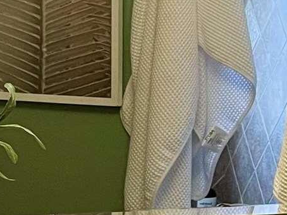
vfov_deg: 8.4
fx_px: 1458
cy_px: 147
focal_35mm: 176
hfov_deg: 11.0
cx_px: 358
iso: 80
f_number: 1.6
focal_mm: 4.2
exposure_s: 1/60
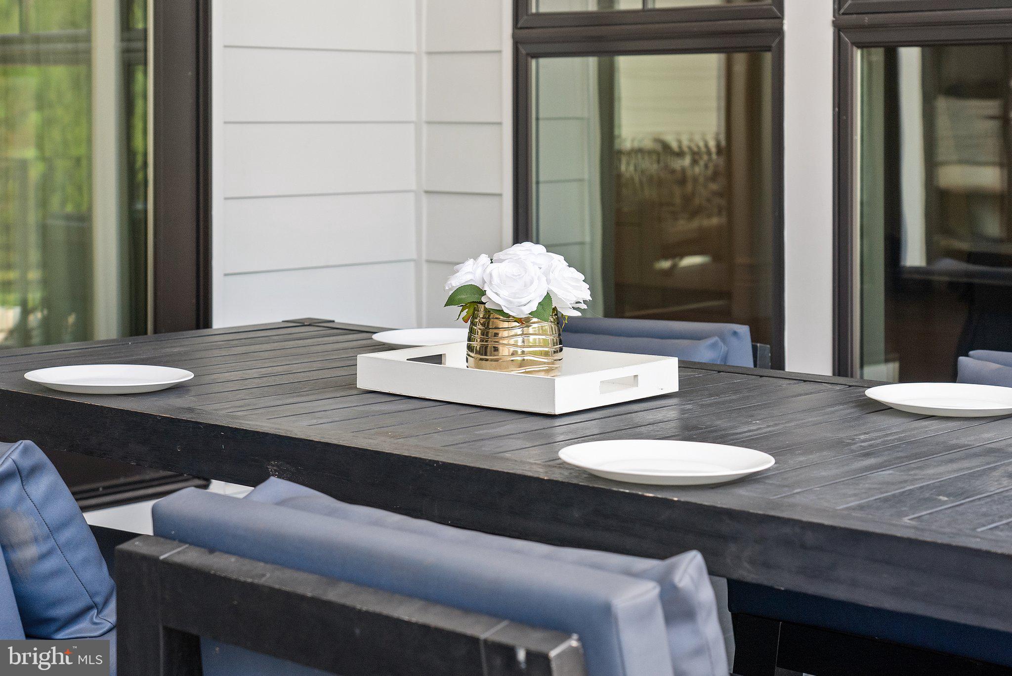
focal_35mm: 64
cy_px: 338
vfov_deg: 21.3
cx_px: 506
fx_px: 1800
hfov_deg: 31.4
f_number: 5.6
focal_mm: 64
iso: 400
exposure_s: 1/320
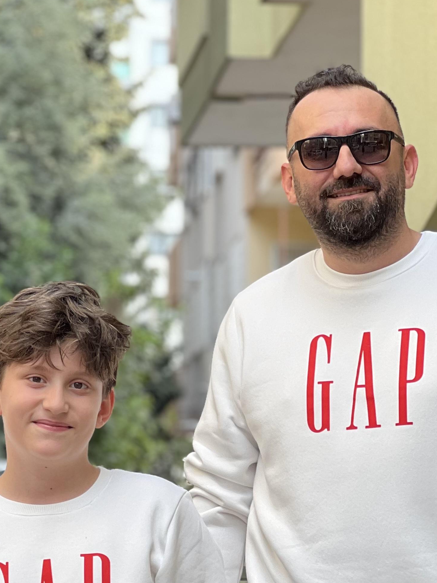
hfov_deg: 9.3
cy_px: 472
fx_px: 2693
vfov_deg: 12.3
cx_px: 86
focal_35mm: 160
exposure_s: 1/121
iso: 32
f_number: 2.8
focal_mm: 9
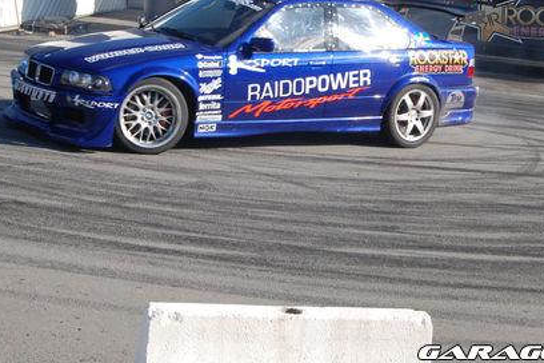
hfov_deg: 25.3
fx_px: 1209
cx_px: 220
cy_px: 81
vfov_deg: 17.0
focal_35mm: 80
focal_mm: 34
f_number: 13
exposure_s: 1/320
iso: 400
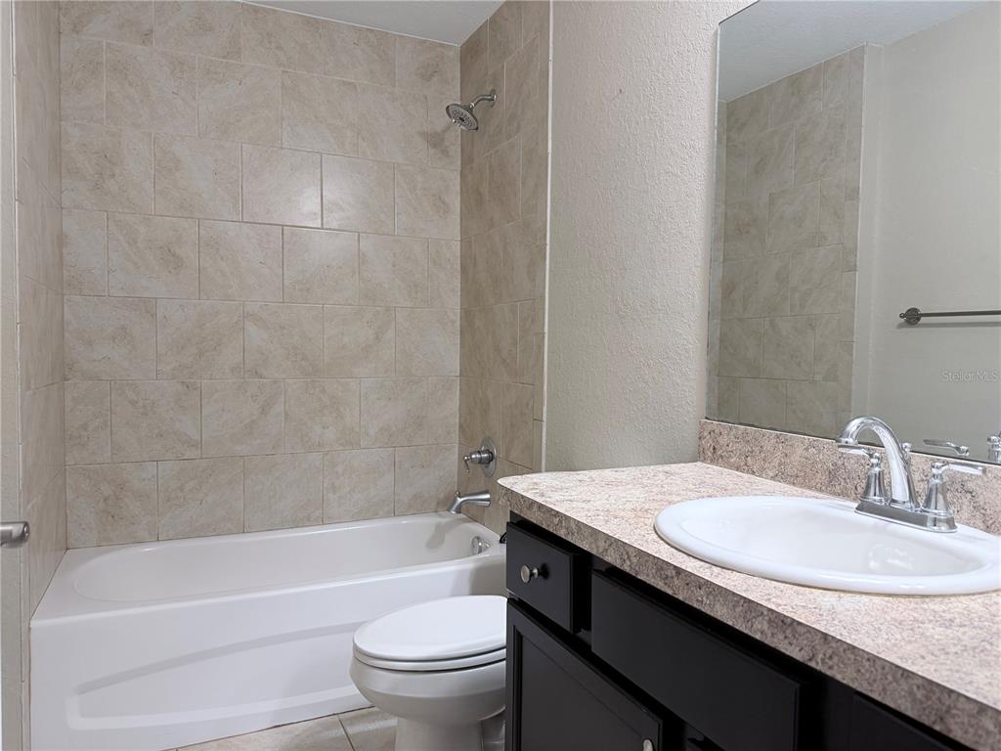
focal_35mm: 24
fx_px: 694
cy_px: 376
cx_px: 500
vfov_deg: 56.8
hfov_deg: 71.6
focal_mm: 6.76
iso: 200
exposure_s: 1/60
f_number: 1.78
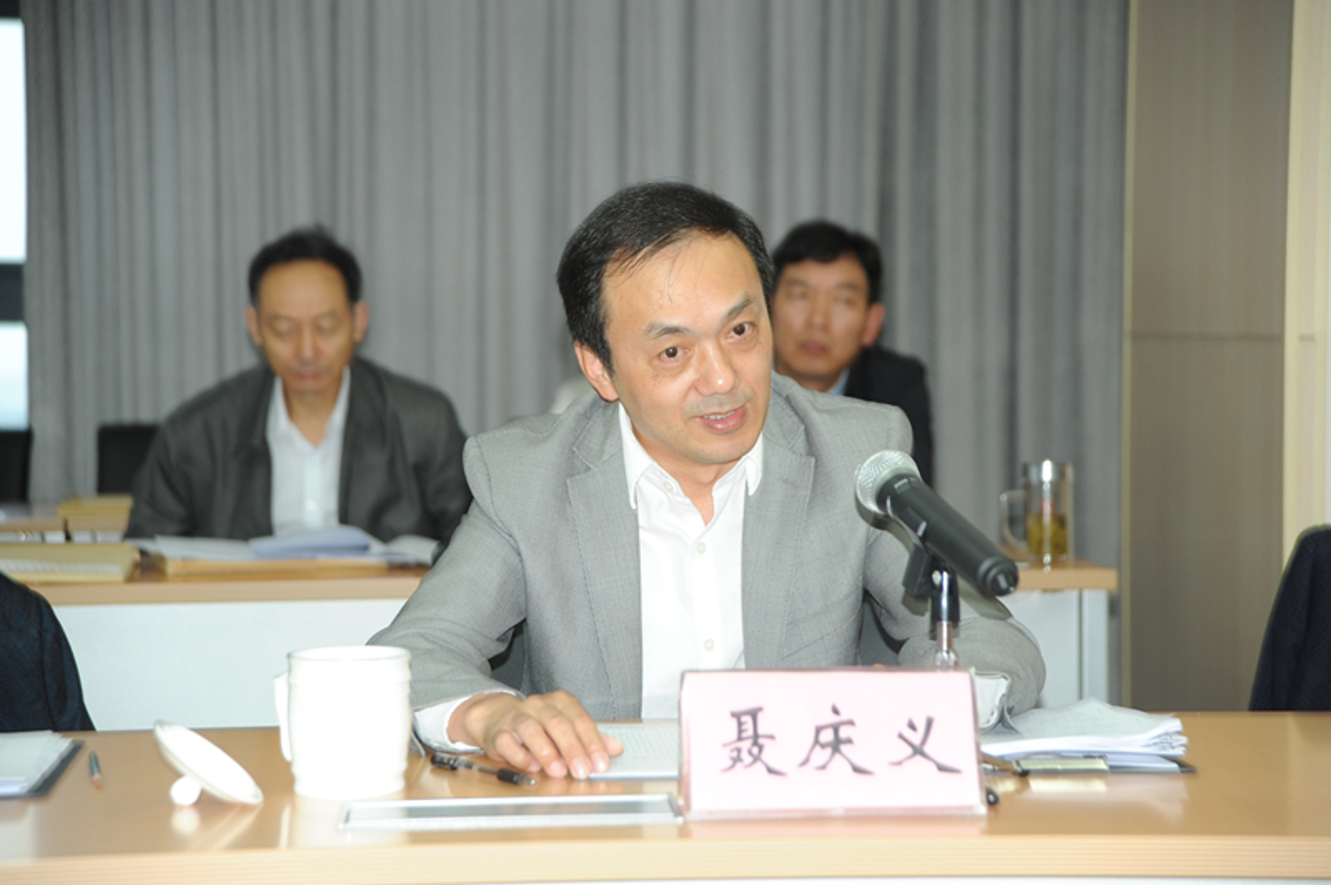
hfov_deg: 23.9
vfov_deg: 16.0
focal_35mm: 85
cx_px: 666
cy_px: 442
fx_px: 3140
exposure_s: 1/30
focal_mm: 85
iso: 500
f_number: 4
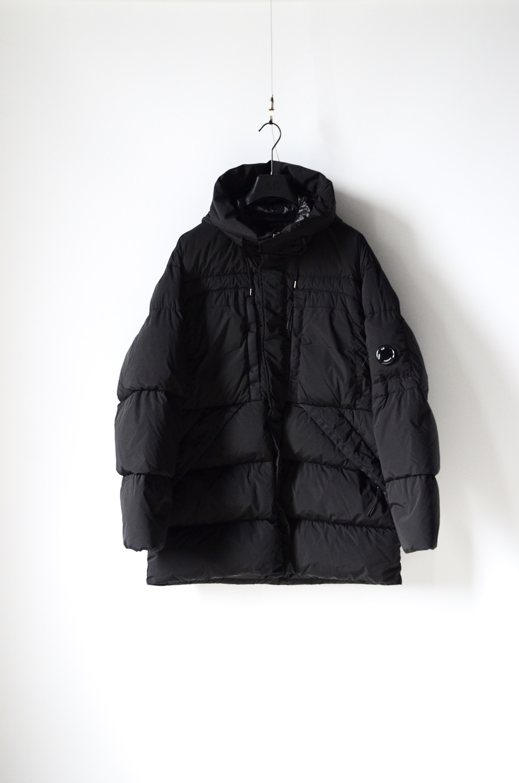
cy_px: 392
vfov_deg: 42.4
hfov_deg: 28.8
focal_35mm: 46
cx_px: 260
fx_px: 1010
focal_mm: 31
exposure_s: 1/30
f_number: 4
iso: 1250
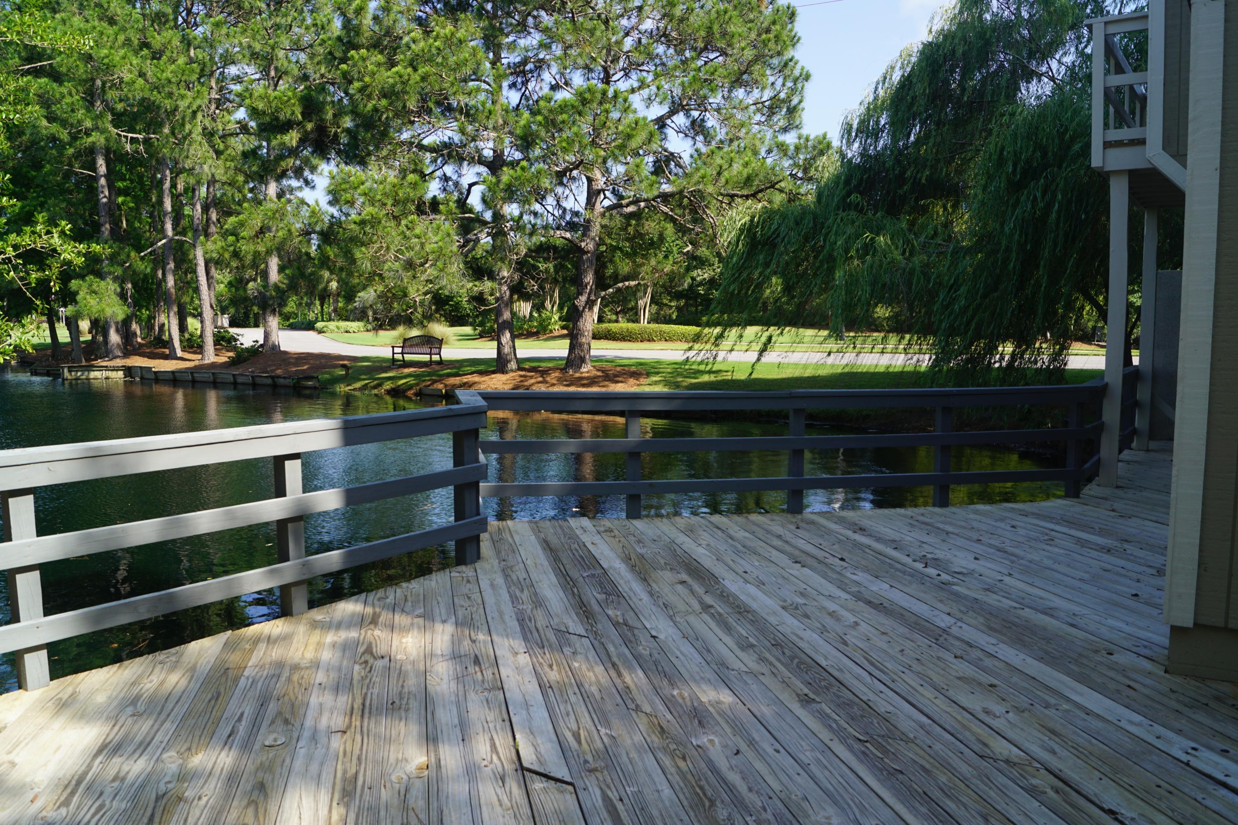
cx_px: 619
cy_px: 412
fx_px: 928
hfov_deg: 67.4
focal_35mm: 27
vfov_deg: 47.9
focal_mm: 18
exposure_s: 1/100
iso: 100
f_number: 7.1
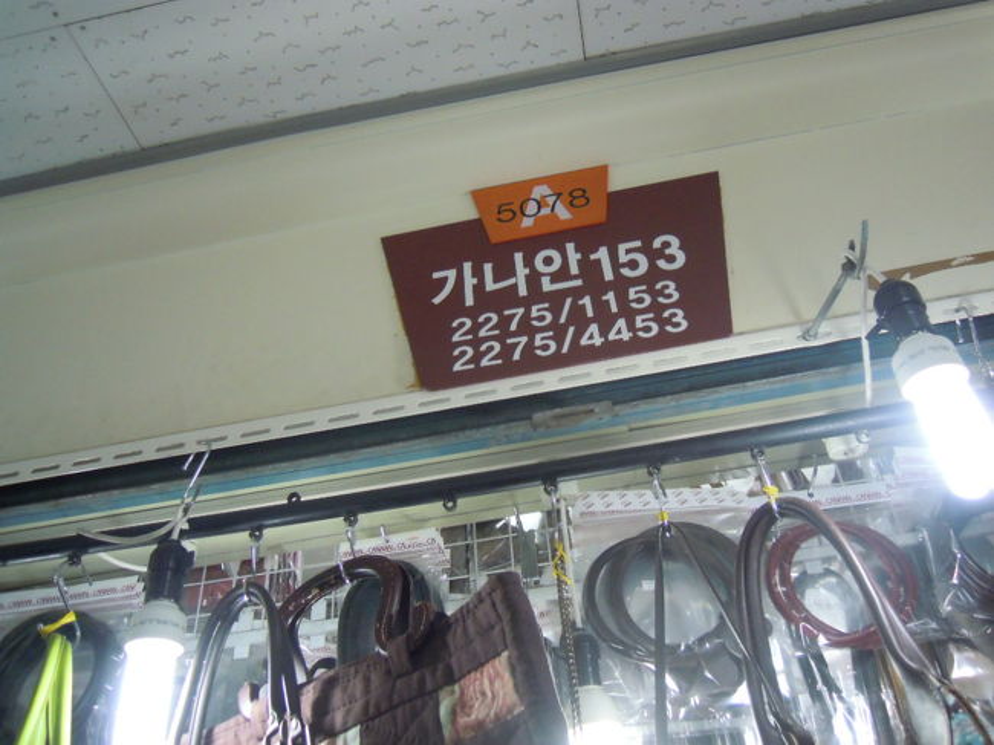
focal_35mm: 28
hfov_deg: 63.5
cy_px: 372
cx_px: 497
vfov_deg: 49.7
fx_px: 804
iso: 450
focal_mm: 5
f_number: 2.7
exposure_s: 1/125
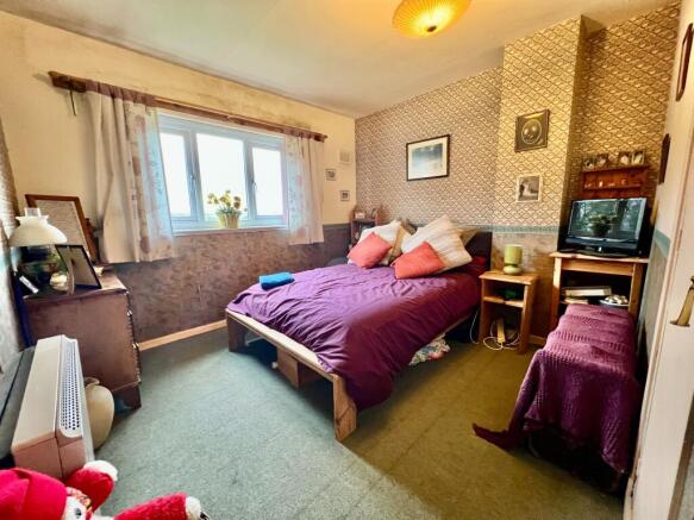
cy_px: 260
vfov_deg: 89.9
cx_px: 347
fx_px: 261
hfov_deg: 106.2
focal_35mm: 13
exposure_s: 1/50
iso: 500
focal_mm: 1.57
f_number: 1.8
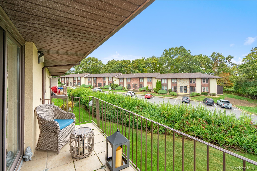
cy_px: 86
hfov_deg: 96.7
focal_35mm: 16
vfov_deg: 73.7
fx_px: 114
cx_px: 128
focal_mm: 16
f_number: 5.6
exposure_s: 1/200
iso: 320
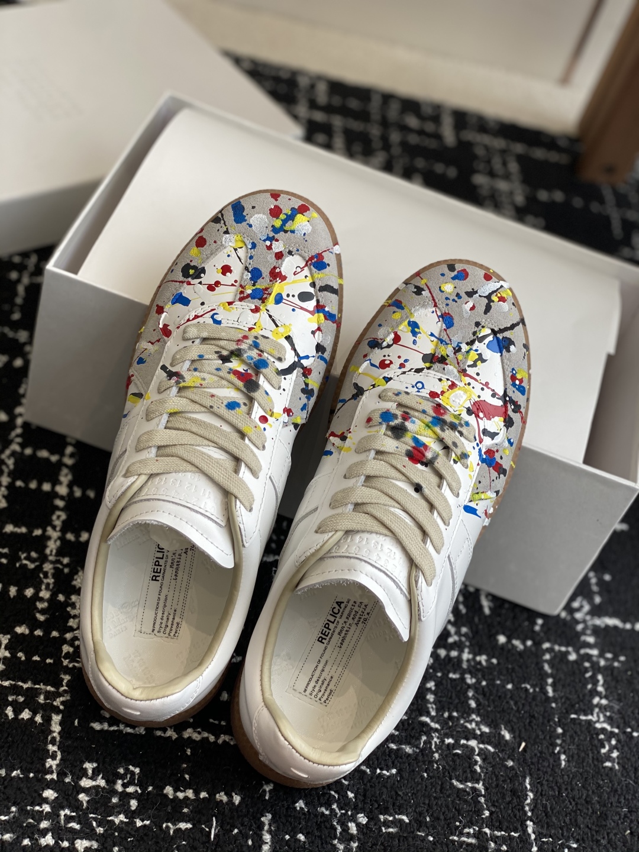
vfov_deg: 36.8
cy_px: 426
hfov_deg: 28.0
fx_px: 1280
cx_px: 320
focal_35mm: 52
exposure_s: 1/122
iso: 20
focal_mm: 6
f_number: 2
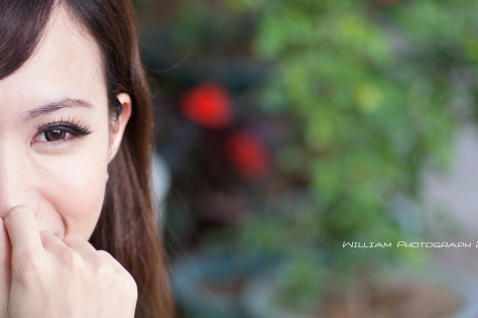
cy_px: 244
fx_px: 2520
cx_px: 175
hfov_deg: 10.8
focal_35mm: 190
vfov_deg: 7.2
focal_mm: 100
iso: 100
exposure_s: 1/250
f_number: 3
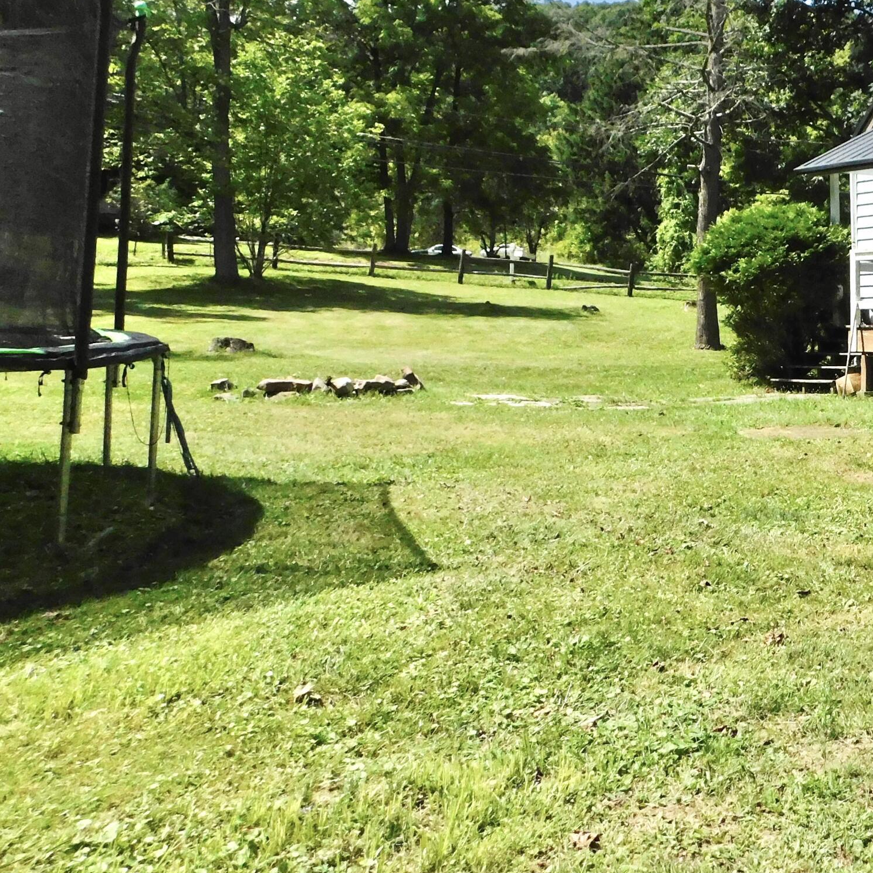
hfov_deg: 37.1
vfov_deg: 40.7
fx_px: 1170
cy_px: 343
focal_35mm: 41
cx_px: 851
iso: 400
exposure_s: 1/1250
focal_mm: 4
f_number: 6
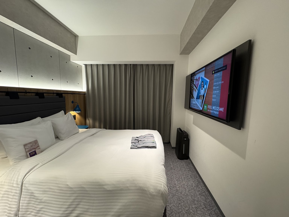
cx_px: 144
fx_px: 117
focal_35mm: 14
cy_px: 108
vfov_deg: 85.7
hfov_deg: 102.1
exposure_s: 1/71
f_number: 2.2
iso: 320
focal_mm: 2.22
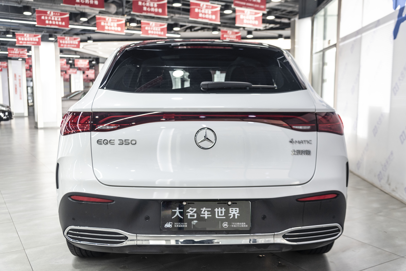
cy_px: 136
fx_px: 395
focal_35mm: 35
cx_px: 203
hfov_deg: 54.4
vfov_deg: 37.9
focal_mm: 35
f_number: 4
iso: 1000
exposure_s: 1/60
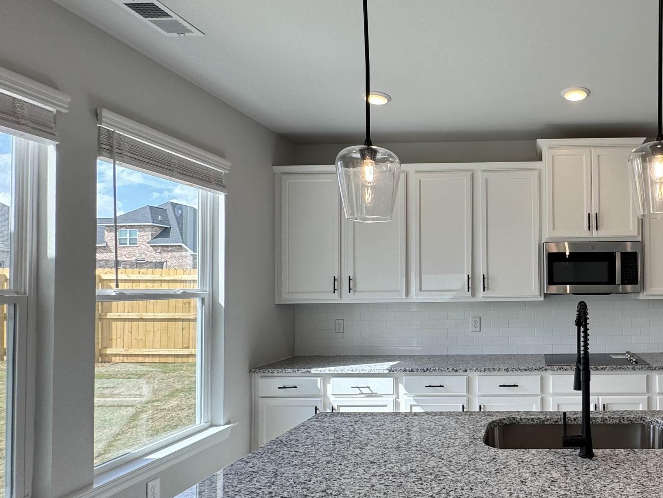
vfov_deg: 56.7
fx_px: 460
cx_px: 529
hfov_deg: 65.3
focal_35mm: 24
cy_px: 273
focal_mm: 2.22
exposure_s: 1/173
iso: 40
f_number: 2.2
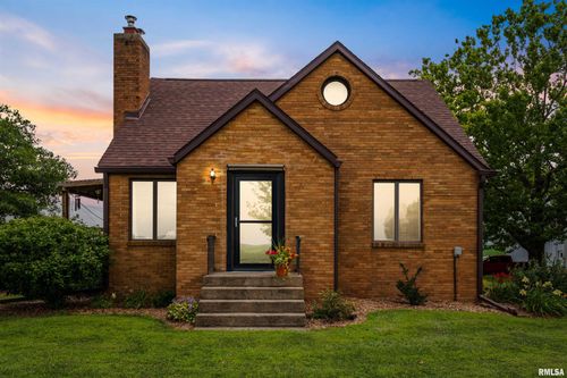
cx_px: 284
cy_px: 189
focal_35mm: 28
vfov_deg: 46.4
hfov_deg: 65.5
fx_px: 441
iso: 500
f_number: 9
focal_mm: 28
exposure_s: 1/640
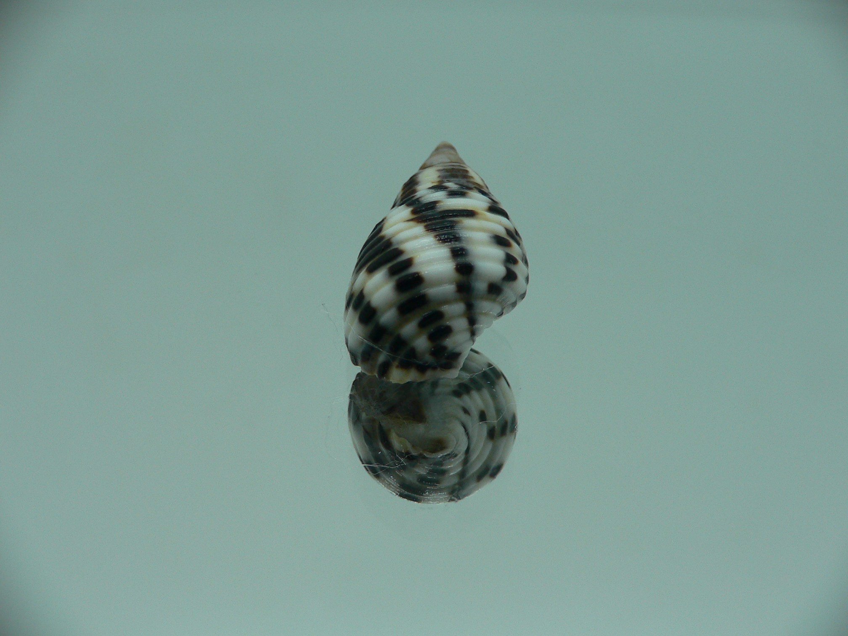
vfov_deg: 40.7
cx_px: 424
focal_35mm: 35
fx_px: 857
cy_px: 318
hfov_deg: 52.6
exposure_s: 1/80
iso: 80
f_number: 2.8
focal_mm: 4.6
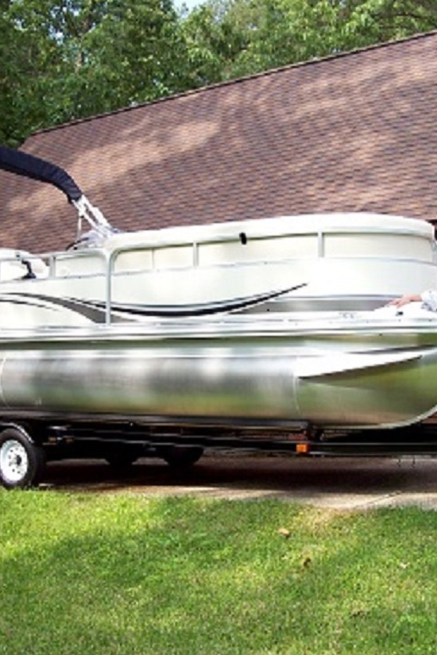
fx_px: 929
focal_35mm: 51
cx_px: 207
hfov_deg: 26.5
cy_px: 328
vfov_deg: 38.9
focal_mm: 6
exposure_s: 1/546
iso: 80
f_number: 2.7
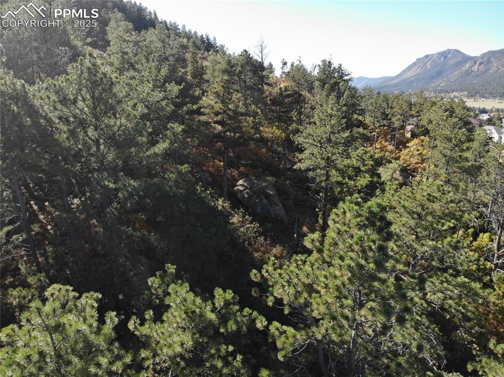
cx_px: 252
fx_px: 349
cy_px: 188
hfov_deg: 71.6
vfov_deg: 56.8
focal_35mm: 24
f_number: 2.8
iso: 100
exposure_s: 1/343
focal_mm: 4.5
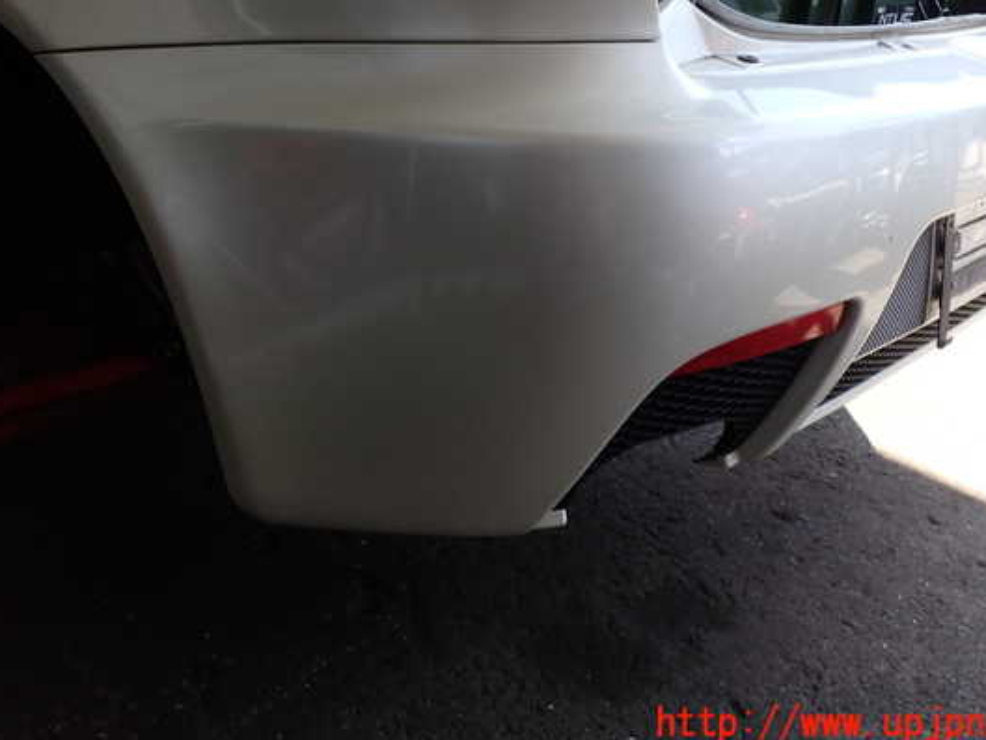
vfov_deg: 41.7
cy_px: 328
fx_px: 969
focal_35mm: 34
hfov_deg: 53.9
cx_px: 518
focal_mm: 5.4
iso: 100
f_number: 3.2
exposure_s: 1/160
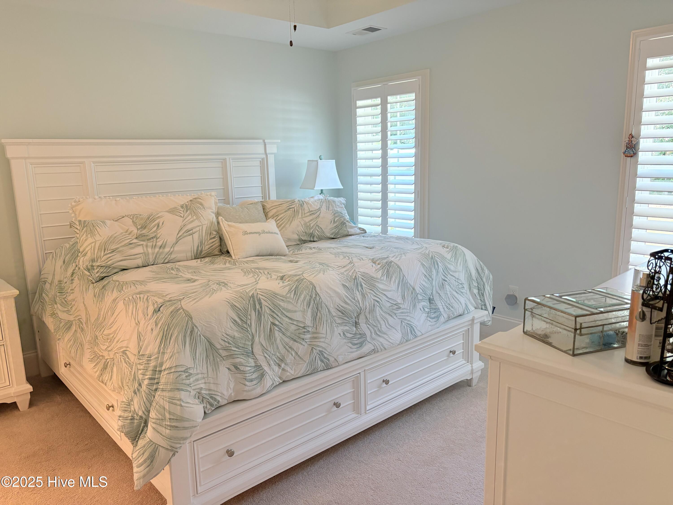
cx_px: 336
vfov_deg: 53.1
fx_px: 505
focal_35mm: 26
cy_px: 252
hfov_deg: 67.3
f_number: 1.6
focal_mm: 5.96
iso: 160
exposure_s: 1/120
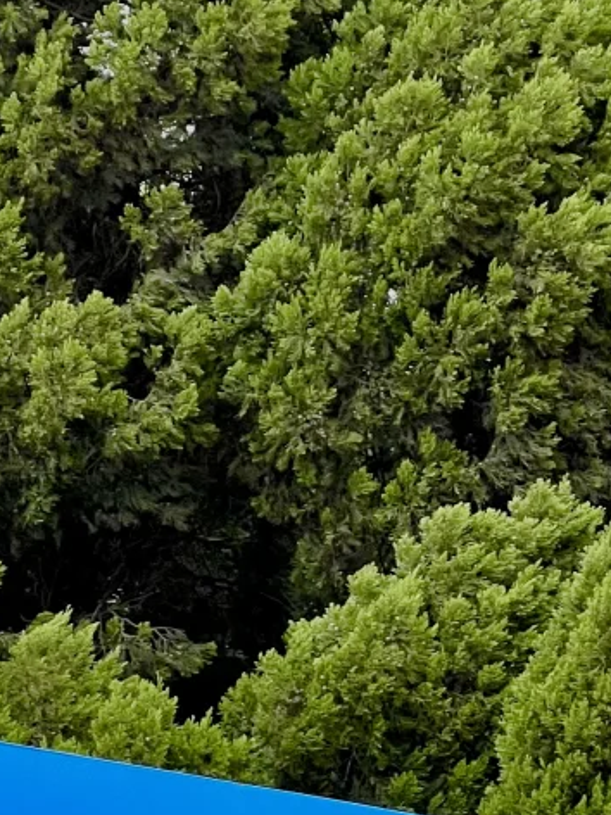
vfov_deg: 8.3
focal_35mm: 235
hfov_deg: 6.3
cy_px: 1090
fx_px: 5531
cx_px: 287
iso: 32
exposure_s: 1/111
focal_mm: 9
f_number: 2.8
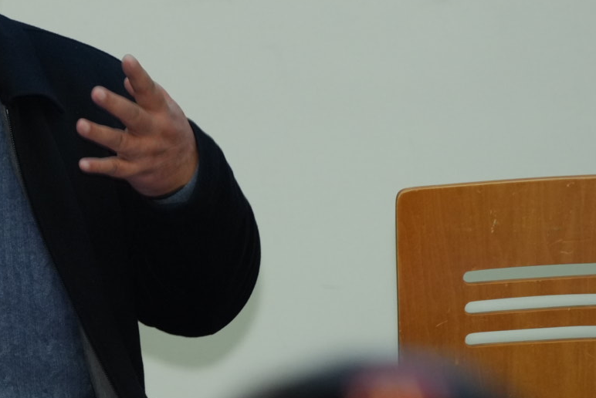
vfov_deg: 2.2
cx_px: 22
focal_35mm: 628
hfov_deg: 3.3
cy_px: 141
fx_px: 10404
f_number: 4.5
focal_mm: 200
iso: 1600
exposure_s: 1/100
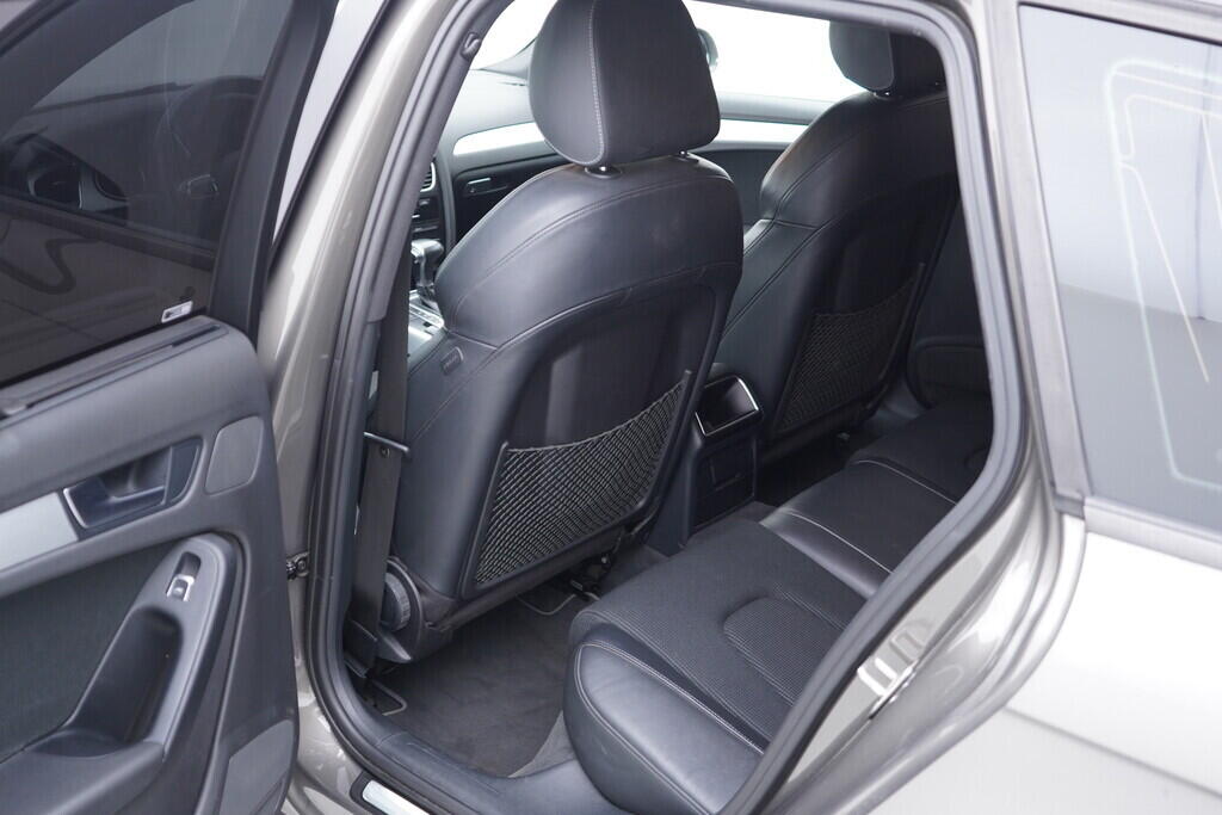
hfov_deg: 53.1
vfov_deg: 36.9
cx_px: 611
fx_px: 1222
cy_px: 408
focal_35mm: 36
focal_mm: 24
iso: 400
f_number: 2.8
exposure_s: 1/40
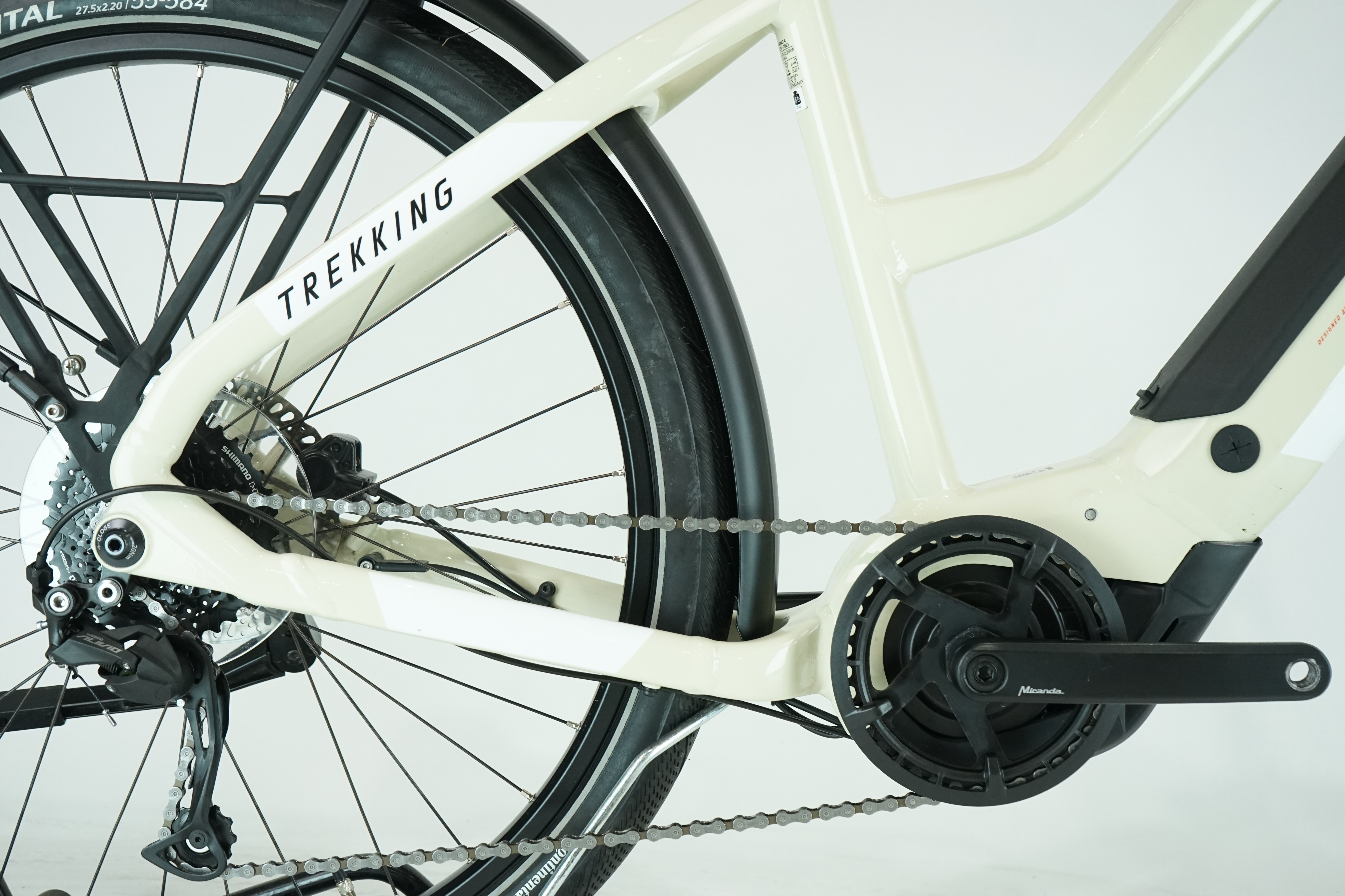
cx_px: 672
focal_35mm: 41
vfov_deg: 32.6
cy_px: 448
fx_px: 1532
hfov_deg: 47.4
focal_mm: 41
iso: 1600
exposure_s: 1/200
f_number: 5.6
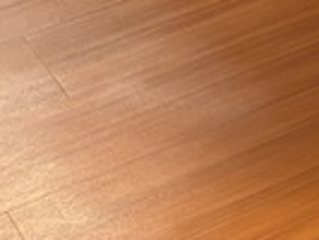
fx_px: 1845
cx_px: 1039
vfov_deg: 6.3
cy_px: -674
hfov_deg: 8.1
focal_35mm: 200
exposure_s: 1/60
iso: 100
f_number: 1.6
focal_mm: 5.96
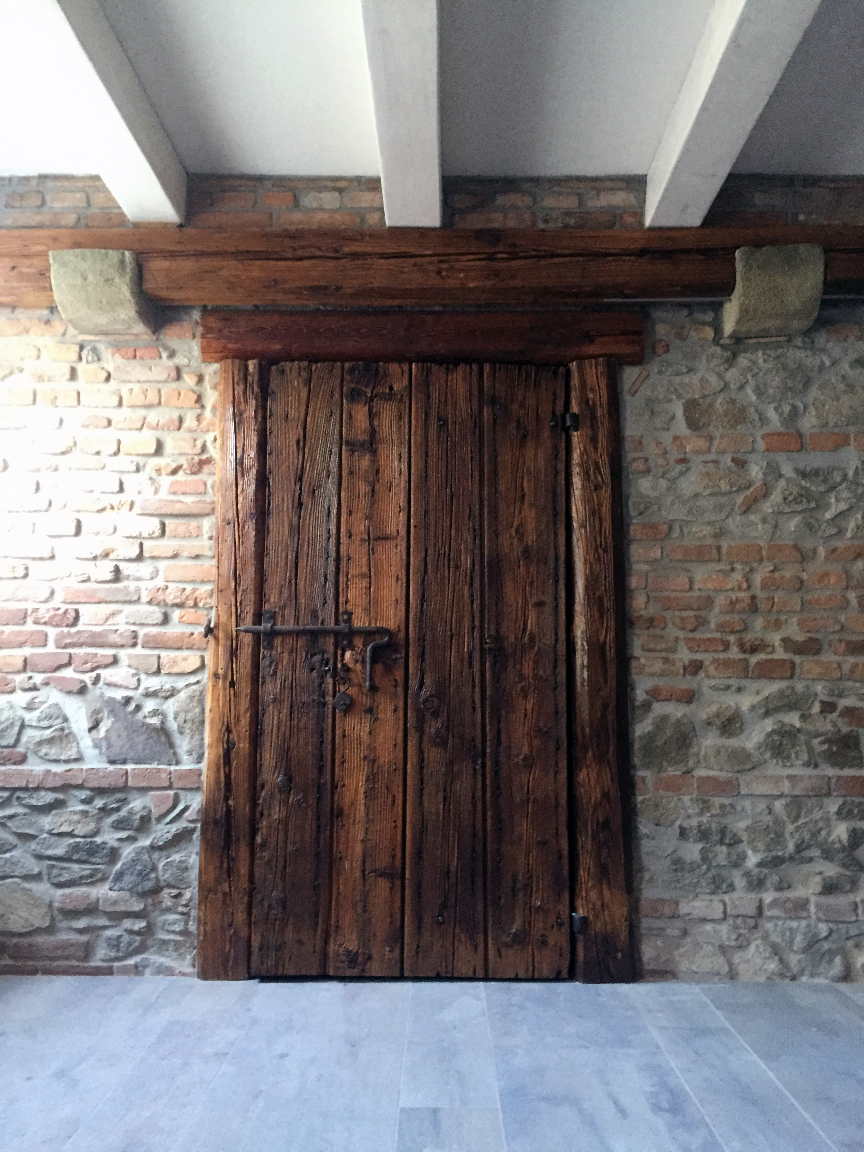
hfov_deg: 48.2
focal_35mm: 29
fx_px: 965
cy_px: 576
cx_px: 432
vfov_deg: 61.7
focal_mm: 4.15
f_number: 2.2
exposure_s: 1/17
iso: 320
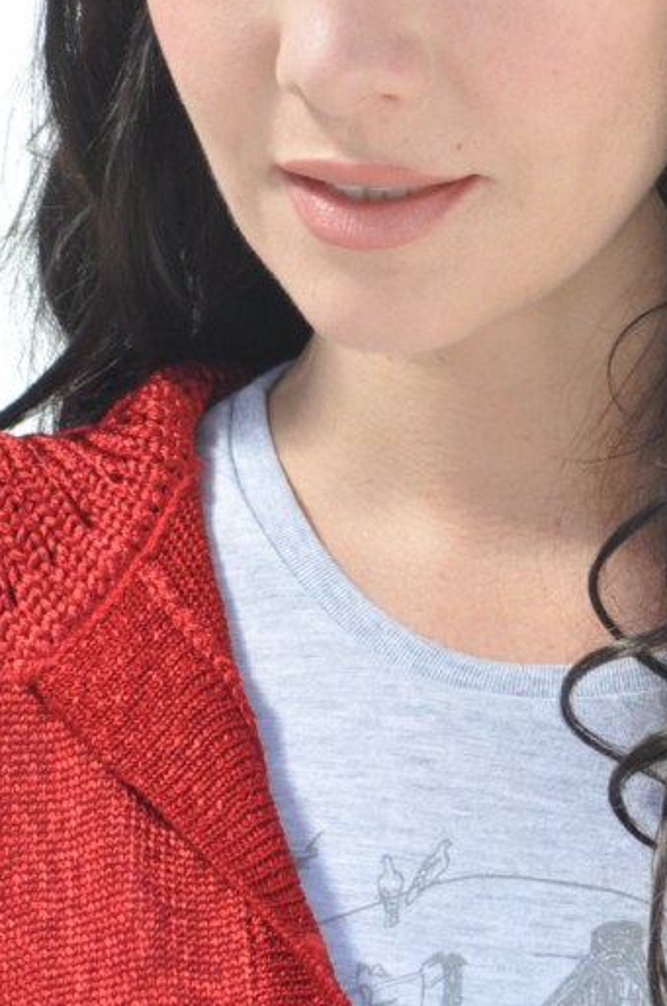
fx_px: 23534
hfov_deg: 1.6
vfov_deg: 2.4
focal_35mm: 844
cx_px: 526
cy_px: 495
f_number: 11
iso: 640
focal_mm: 240
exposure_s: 1/250
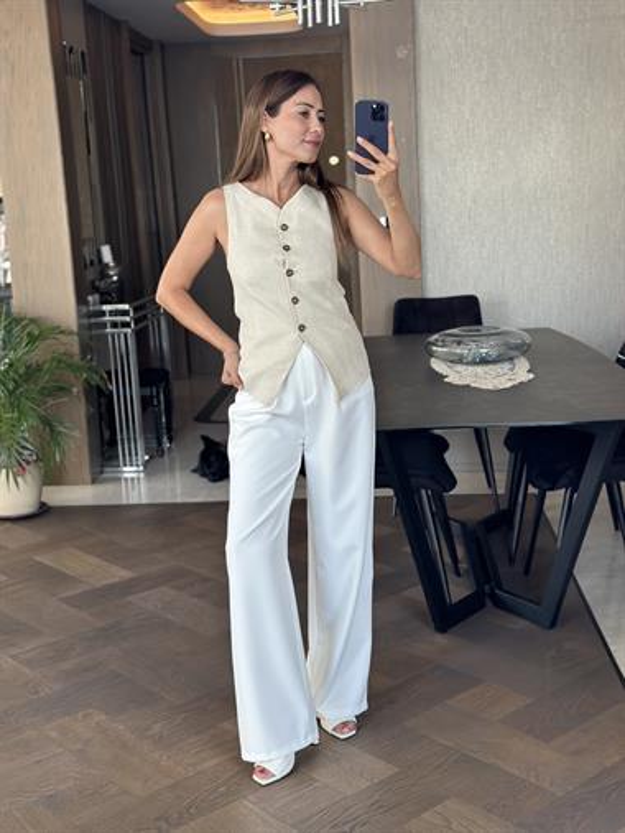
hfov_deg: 30.3
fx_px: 1155
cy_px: 416
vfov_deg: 39.6
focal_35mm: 48
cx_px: 312
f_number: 1.78
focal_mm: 6.86
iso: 125
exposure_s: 1/74
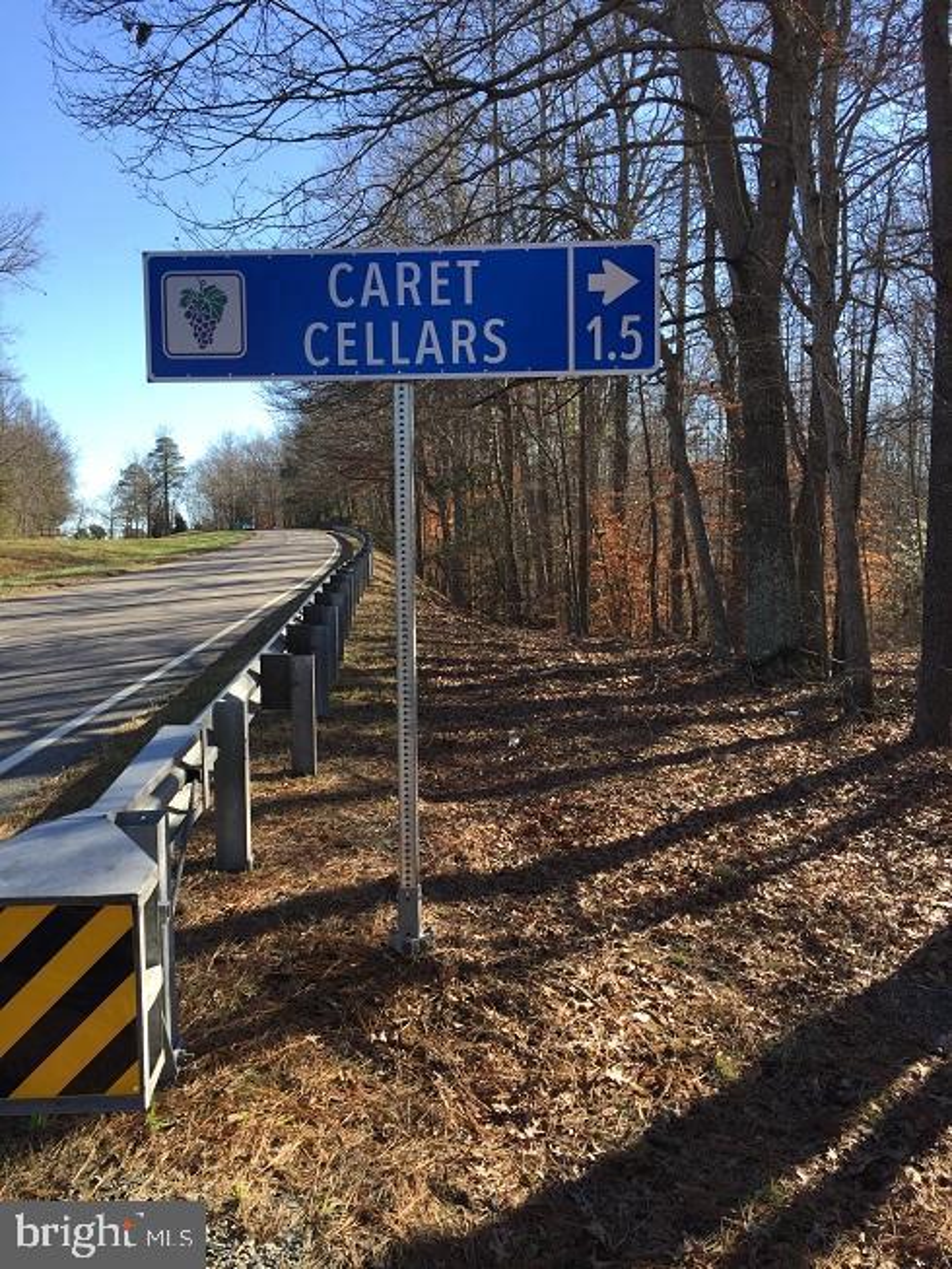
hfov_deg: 48.2
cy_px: 634
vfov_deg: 61.7
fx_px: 1063
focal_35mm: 29
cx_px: 476
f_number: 2.2
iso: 32
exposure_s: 1/638
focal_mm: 4.15
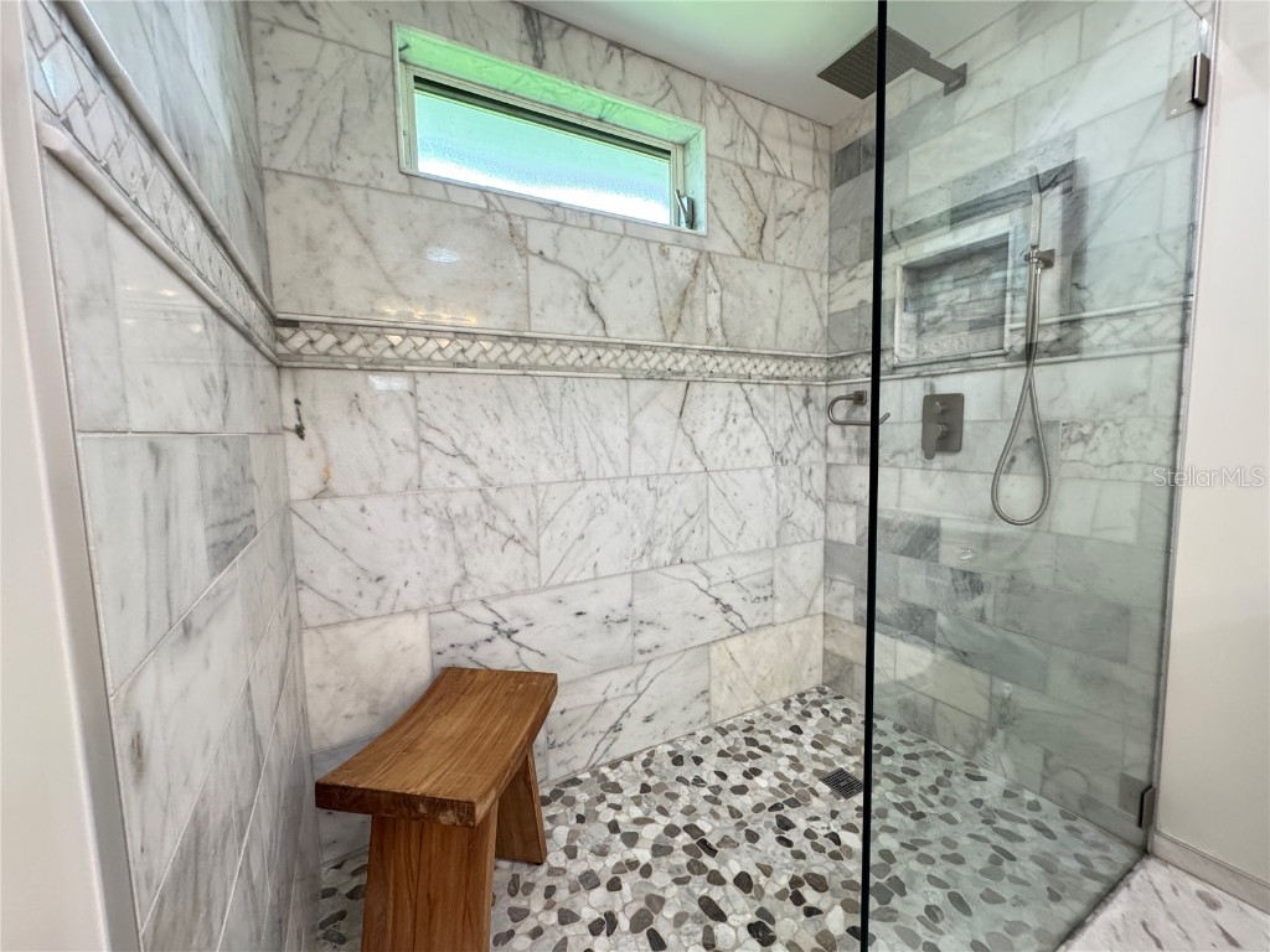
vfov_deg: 85.7
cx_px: 635
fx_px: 514
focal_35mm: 14
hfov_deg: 102.1
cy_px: 476
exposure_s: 1/60
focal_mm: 2.22
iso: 400
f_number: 2.2
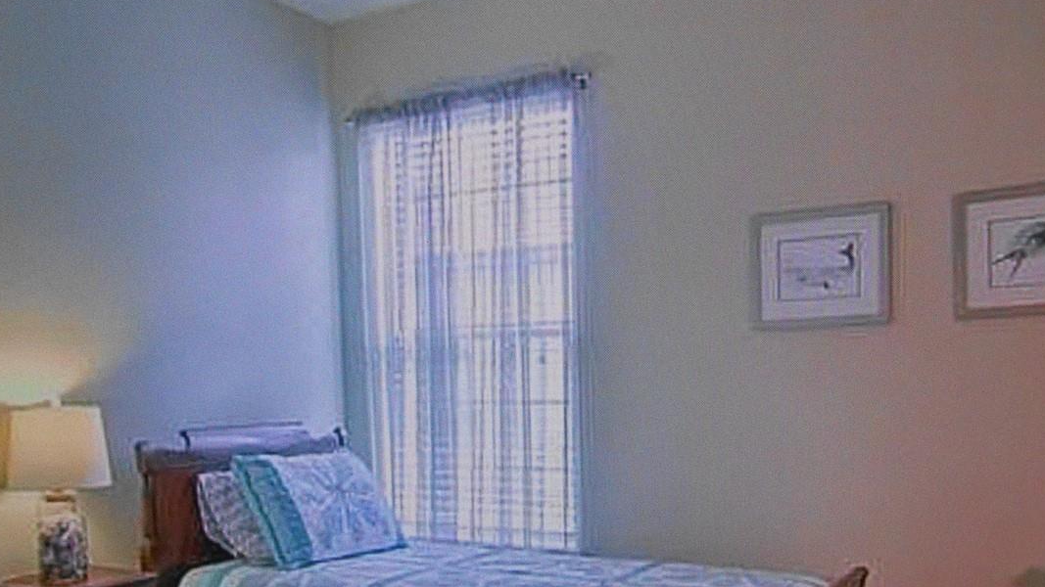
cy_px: 314
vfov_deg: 24.4
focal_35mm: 49
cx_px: 509
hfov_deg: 42.1
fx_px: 1358
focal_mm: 5.3
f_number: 3.8
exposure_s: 1/160
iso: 400
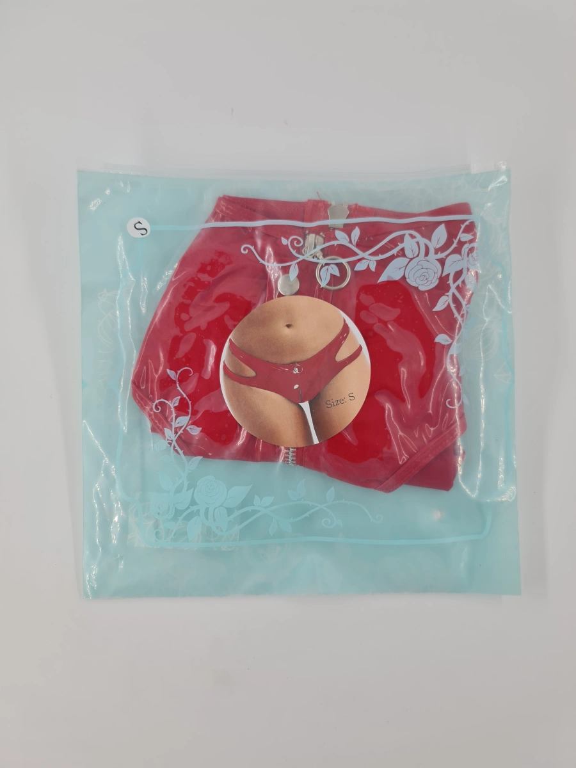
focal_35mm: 25
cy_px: 384
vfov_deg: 69.4
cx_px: 288
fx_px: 555
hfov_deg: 54.9
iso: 50
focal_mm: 7
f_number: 1.8
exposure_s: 1/271
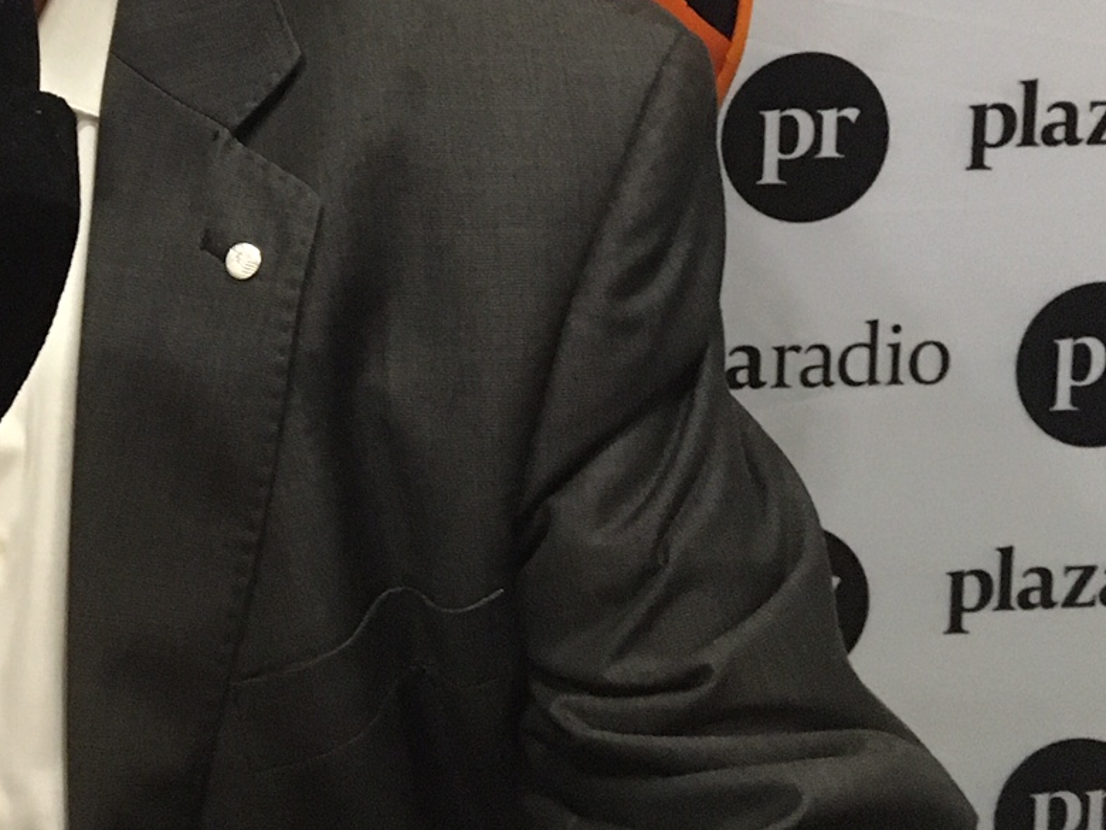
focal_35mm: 75
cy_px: -34
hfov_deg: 24.6
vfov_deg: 19.0
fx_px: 2396
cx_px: -48
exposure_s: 1/17
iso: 250
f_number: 2.2
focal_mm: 4.15
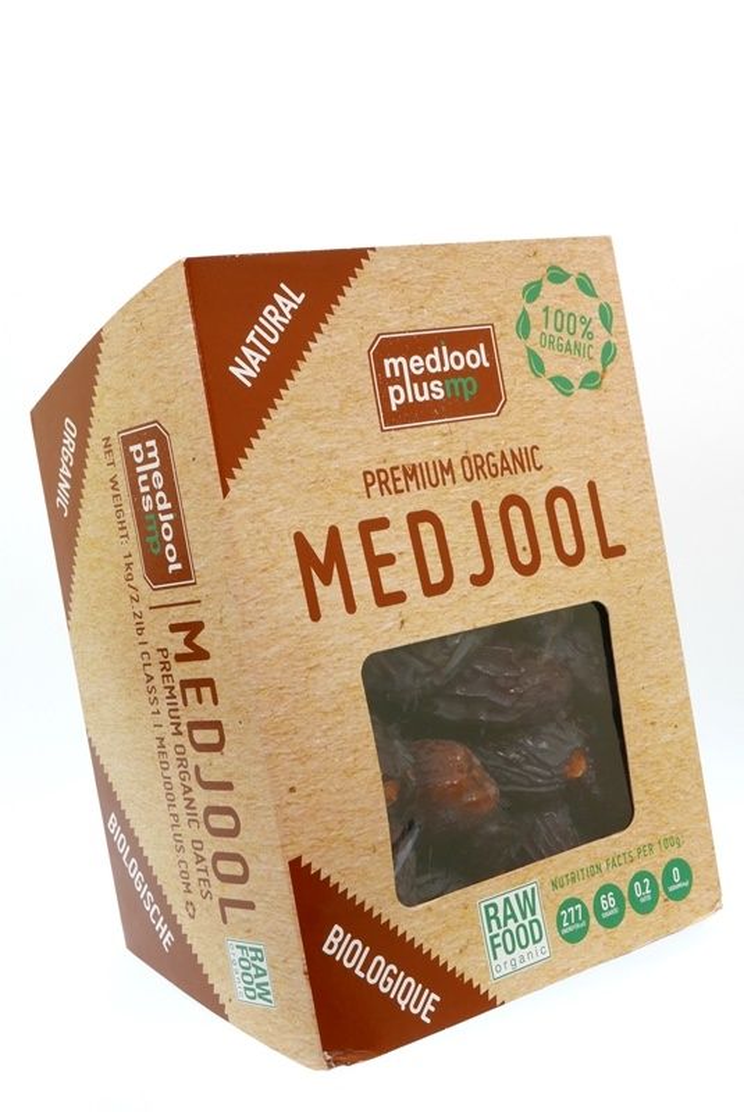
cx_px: 372
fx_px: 1670
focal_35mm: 54
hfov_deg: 25.1
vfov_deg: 36.8
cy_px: 556
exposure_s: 1/20
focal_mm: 24.5
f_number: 16
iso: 800
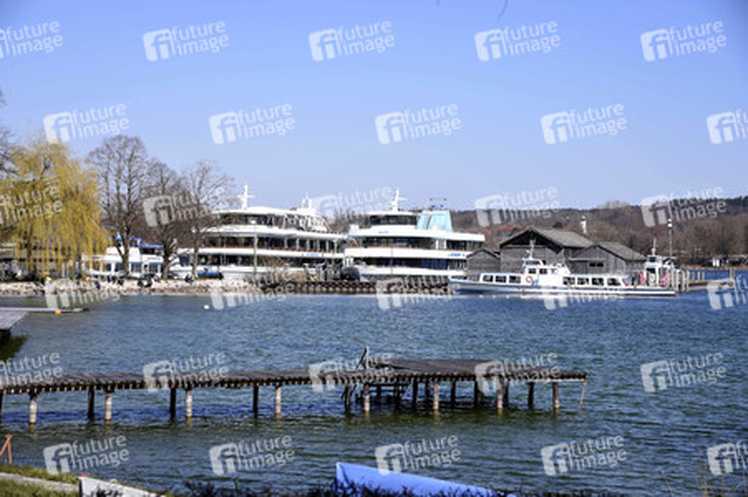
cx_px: 374
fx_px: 1702
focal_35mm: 82
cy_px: 248
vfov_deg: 16.6
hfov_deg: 24.8
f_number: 9
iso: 100
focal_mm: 82
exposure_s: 1/160
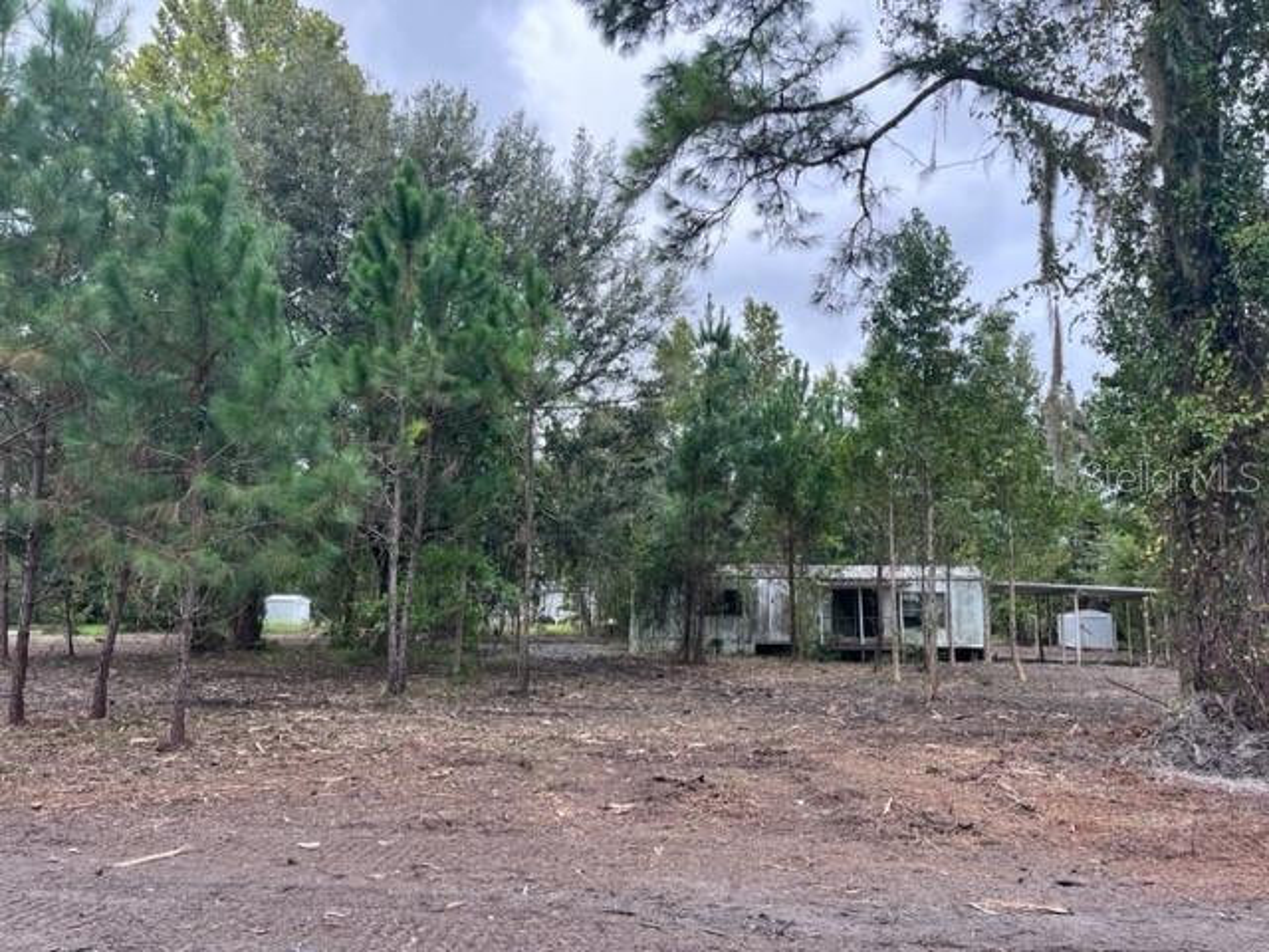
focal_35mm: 26
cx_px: 634
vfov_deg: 53.1
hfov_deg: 67.3
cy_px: 476
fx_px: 953
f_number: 1.6
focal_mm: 5.1
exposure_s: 1/1106
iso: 50
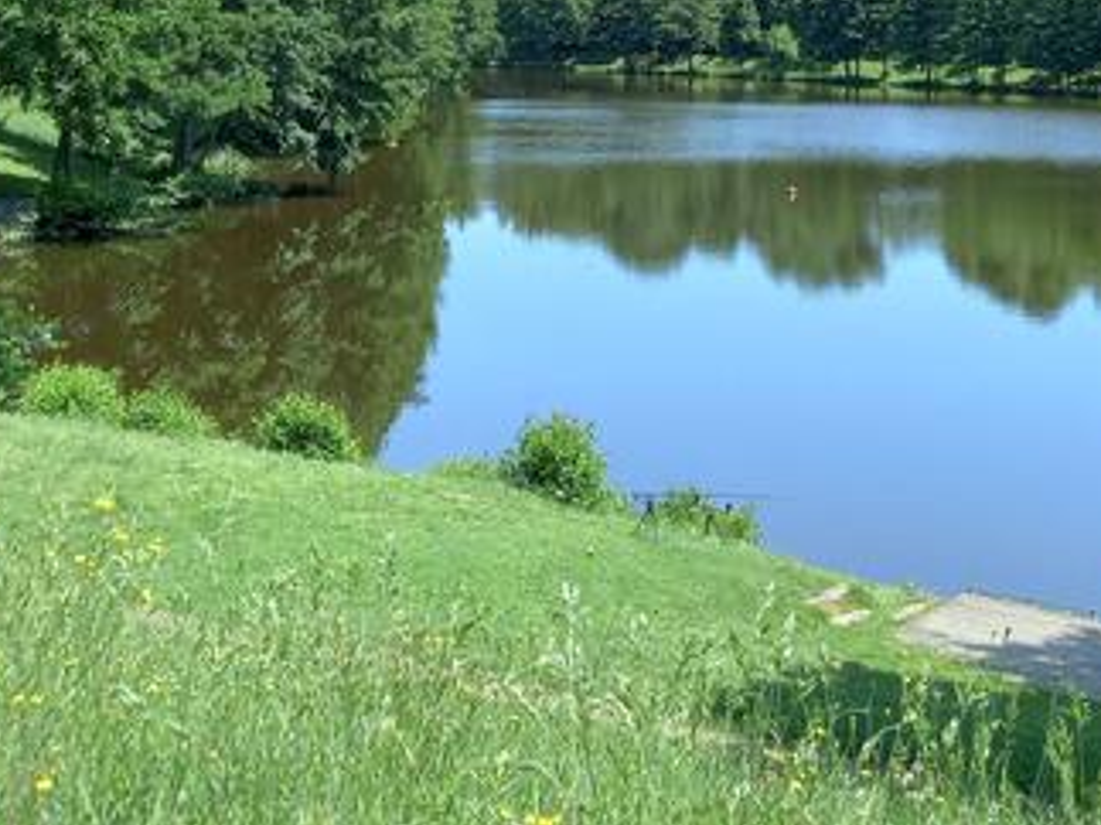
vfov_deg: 22.7
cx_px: 661
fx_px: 1971
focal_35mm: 62
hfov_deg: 31.1
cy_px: -3
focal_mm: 4.6
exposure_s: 1/456
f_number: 2
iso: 25
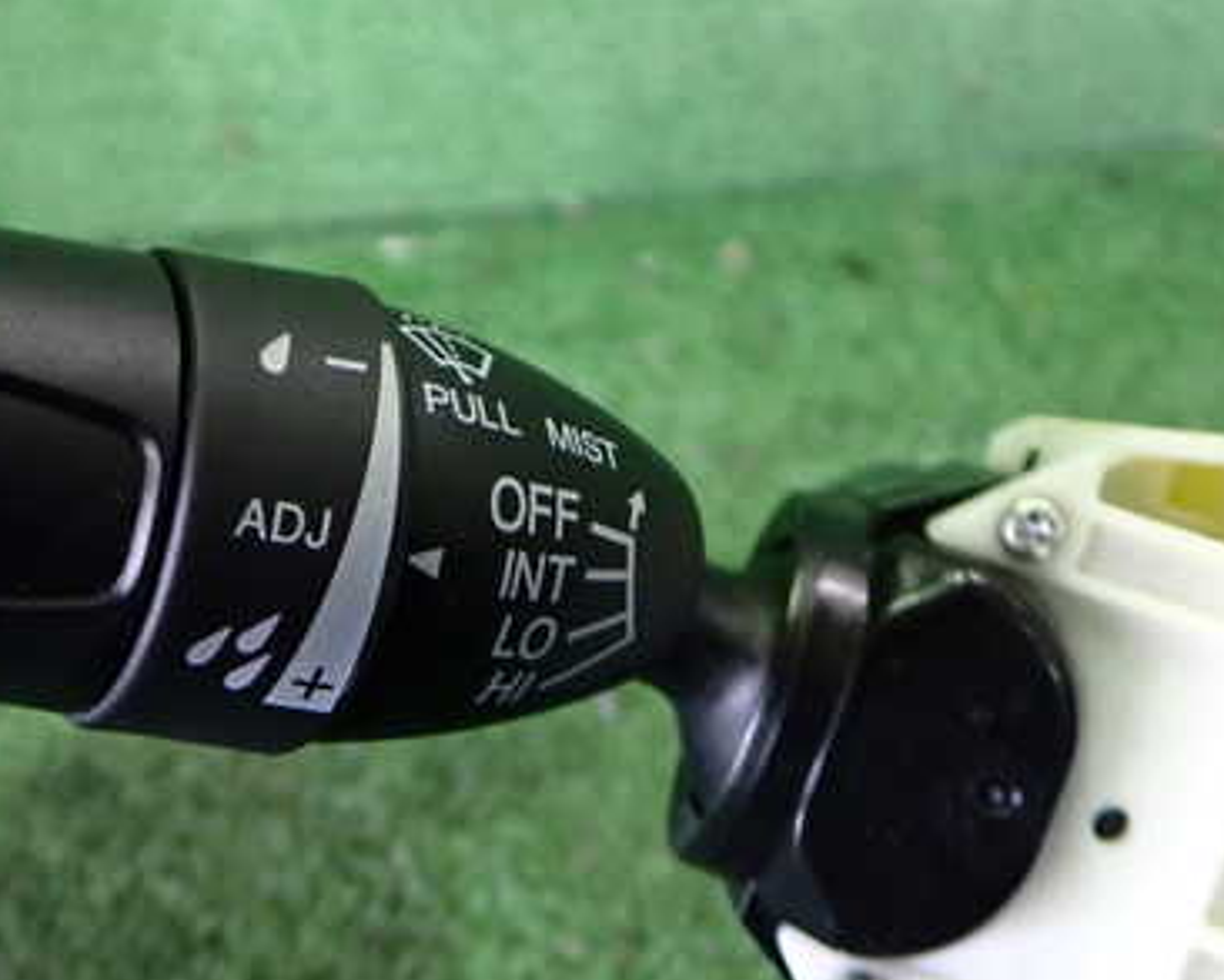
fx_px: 1739
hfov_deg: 38.2
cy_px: 421
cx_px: 371
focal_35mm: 48
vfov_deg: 31.4
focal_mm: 5.4
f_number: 2.3
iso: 800
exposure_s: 1/60
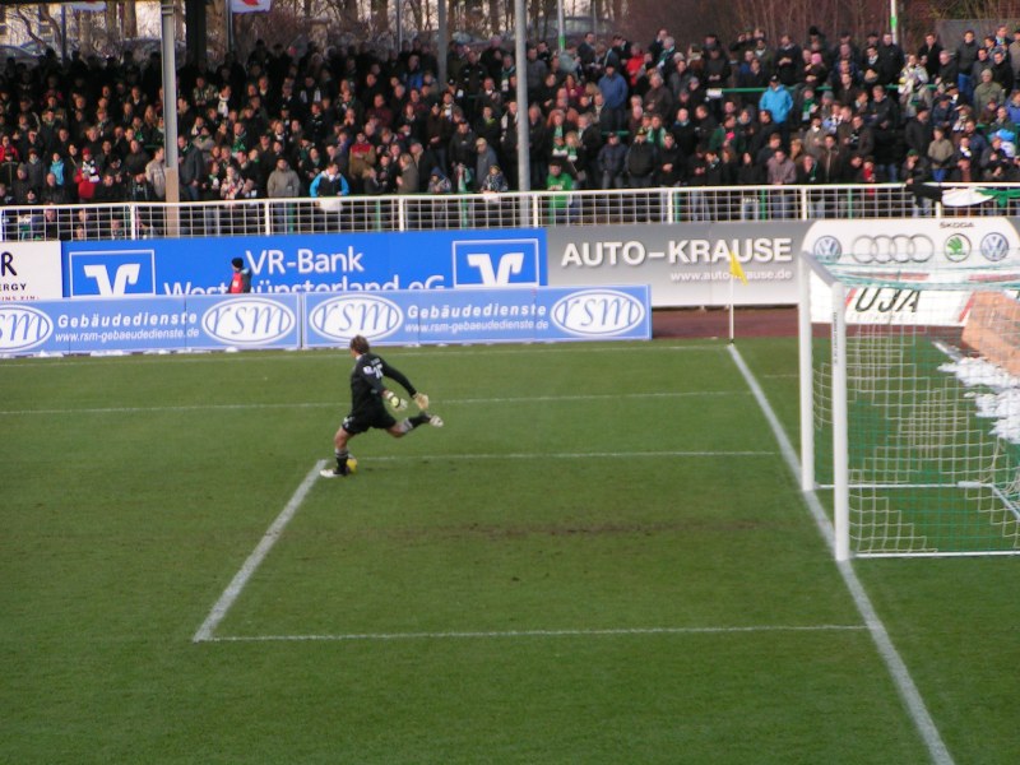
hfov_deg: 12.0
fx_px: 4832
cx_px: 510
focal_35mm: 164
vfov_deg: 9.1
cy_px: 382
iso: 50
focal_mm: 25.1
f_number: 3.5
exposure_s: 1/200
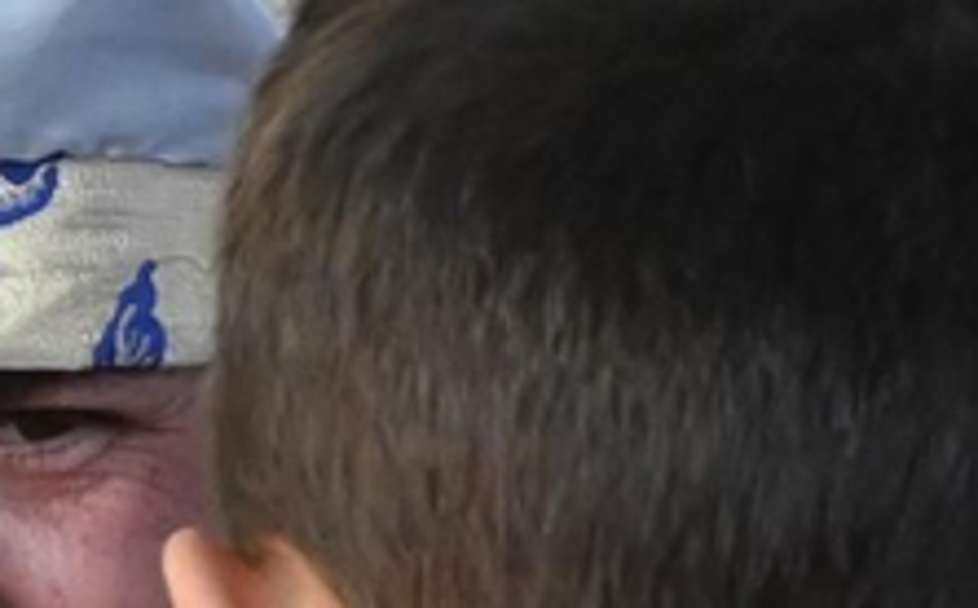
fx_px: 14691
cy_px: 1353
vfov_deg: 2.4
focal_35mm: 552
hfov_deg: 3.8
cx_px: -524
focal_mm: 50
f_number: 6.3
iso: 2000
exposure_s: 1/320
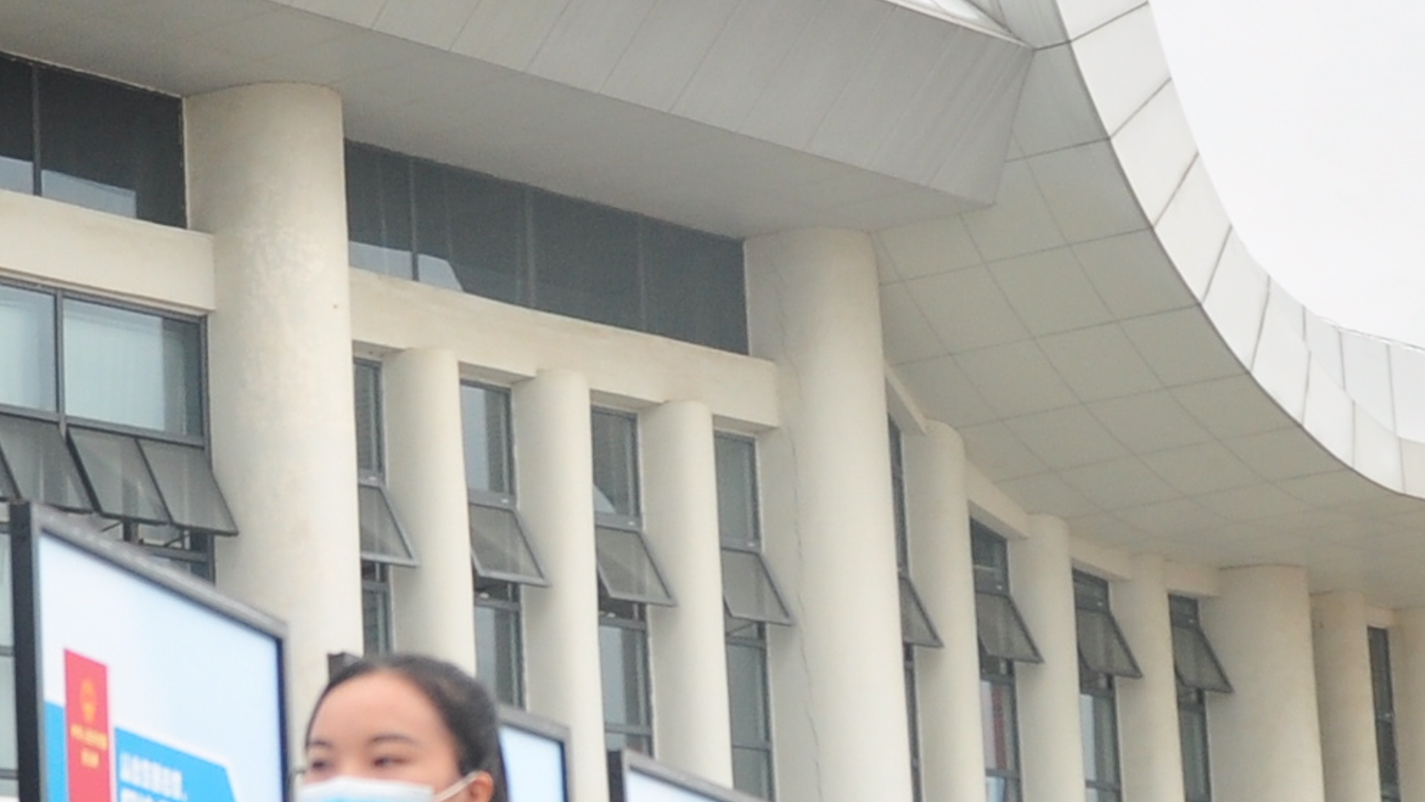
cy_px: 532
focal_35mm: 122
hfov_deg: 17.6
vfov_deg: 9.9
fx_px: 4611
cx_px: 718
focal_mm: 18
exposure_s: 1/800
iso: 200
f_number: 3.5
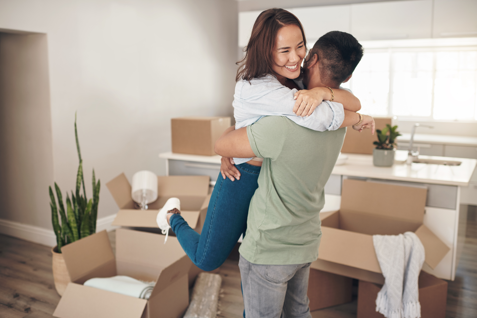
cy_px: 159
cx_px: 238
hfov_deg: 54.4
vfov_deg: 37.9
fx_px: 464
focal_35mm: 35
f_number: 2.2
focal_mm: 35
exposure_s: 1/200
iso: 400
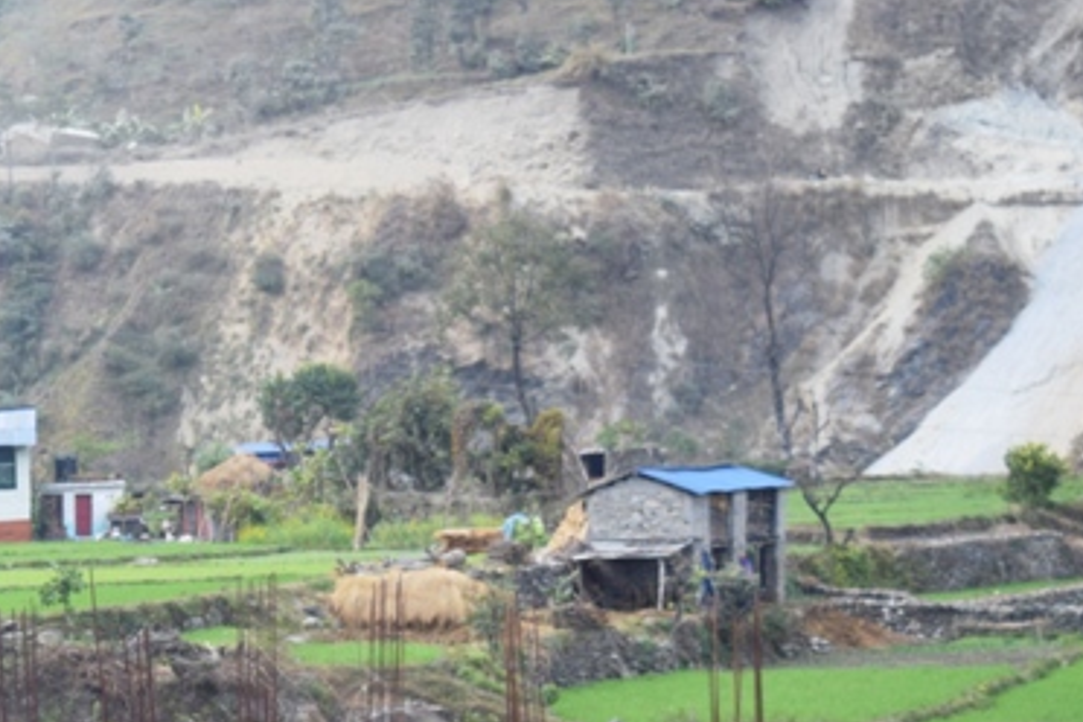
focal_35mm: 124
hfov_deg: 16.3
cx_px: 79
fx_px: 3730
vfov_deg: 10.9
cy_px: 785
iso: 100
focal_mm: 30
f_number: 4.2
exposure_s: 1/60
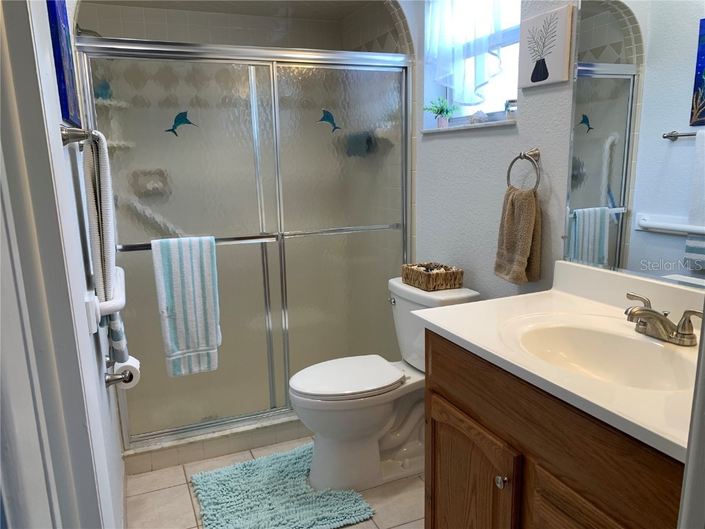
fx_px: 530
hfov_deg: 67.3
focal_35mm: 26
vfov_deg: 53.1
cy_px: 264
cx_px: 352
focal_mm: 4.25
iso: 64
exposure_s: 1/120
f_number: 1.8
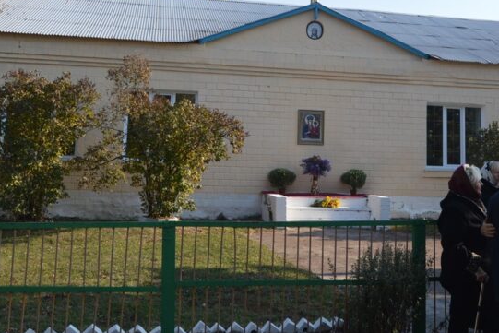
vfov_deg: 29.3
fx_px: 624
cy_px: 75
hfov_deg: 43.4
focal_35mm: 45
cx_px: 295
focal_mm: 18
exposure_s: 1/200
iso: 100
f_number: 7.1
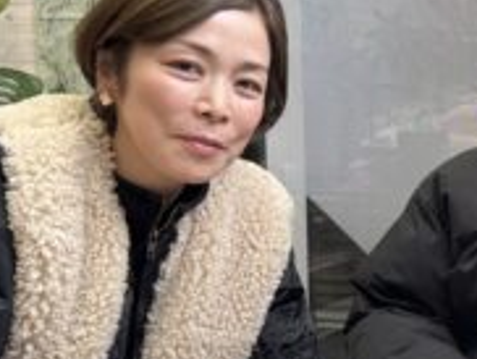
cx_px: 569
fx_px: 1090
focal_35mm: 79
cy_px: 233
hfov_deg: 22.7
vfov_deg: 18.7
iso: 160
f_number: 1.78
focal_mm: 6.76
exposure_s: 1/104
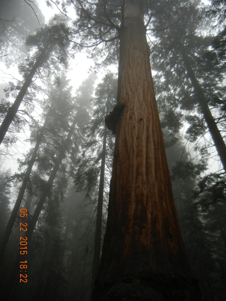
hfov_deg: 46.8
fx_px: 261
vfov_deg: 60.0
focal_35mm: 30
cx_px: 113
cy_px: 150
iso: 160
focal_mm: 5.4
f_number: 3.5
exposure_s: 1/172
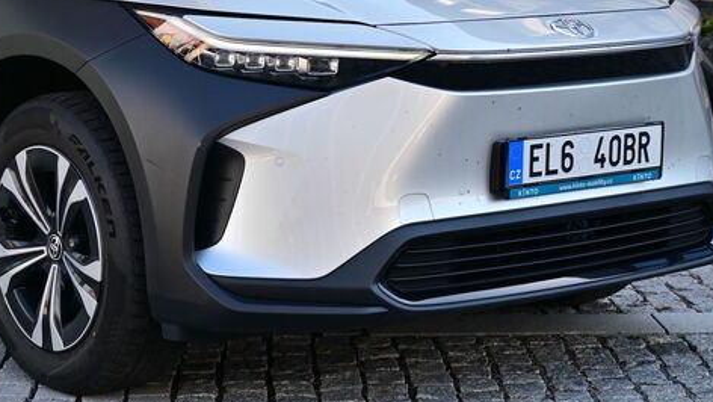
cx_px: 337
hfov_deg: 21.0
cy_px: 127
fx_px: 1928
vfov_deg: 11.9
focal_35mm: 102
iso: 400
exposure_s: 1/640
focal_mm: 37
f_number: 6.3
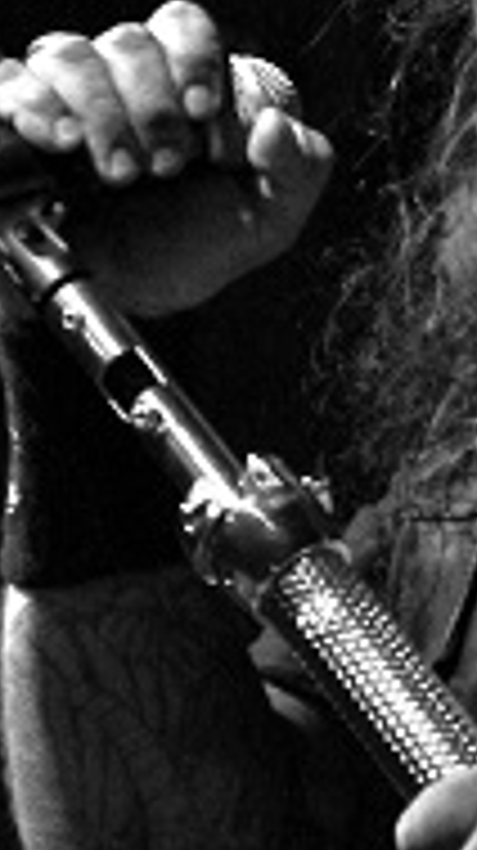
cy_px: -117
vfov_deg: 5.0
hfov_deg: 2.8
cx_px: 596
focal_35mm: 427
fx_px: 9631
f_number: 5.6
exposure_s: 1/60
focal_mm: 105
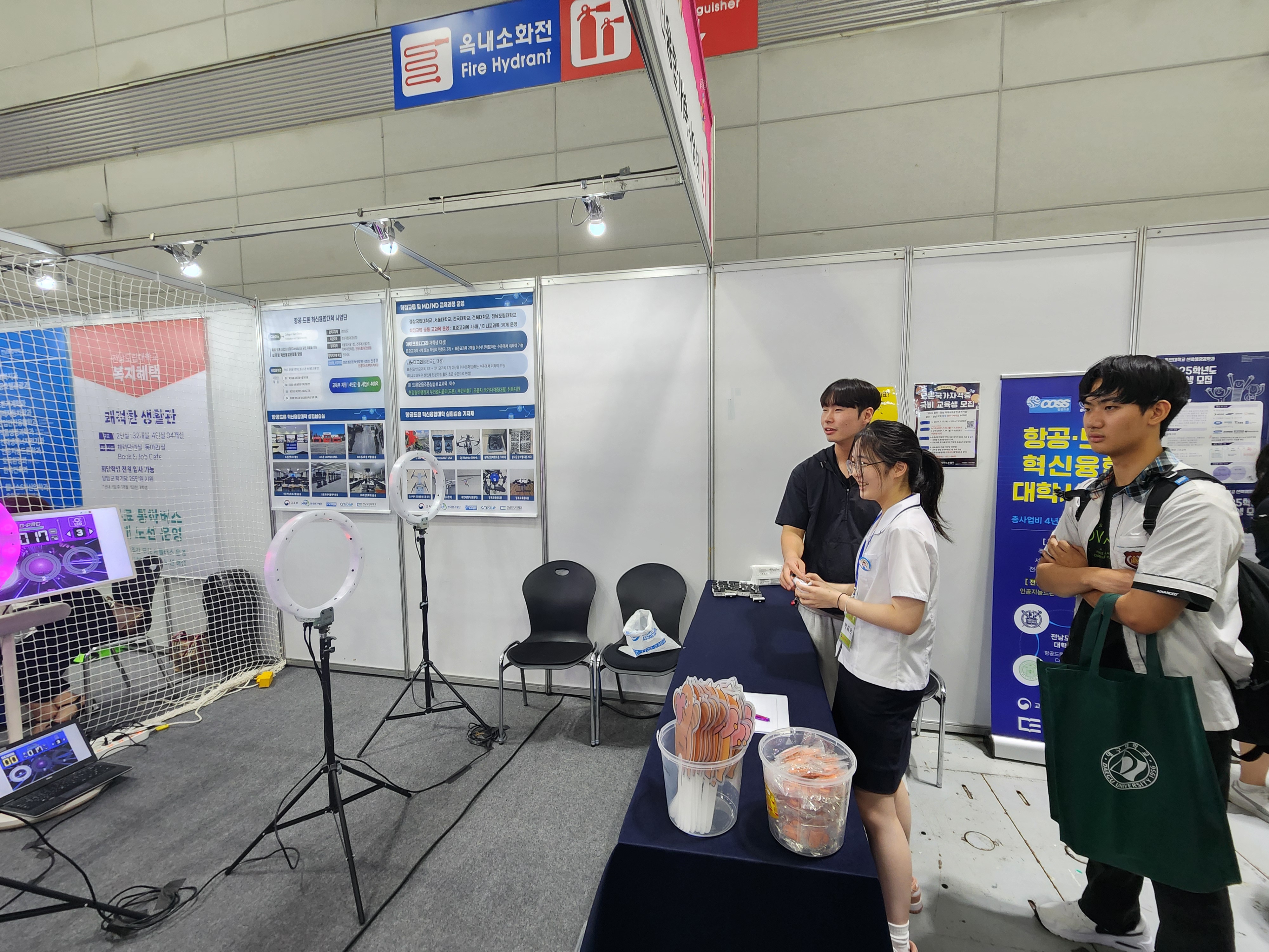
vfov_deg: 89.9
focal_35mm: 13
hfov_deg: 106.2
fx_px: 477
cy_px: 476
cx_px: 634
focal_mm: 2.2
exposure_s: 1/60
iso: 200
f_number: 2.2
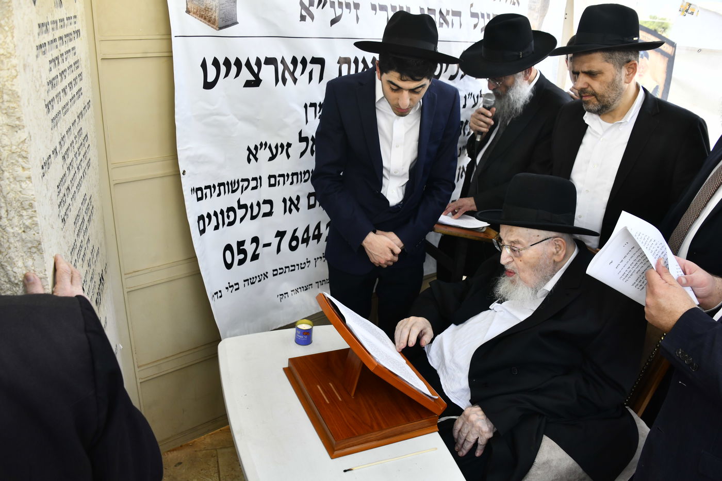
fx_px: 561
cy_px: 240
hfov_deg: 65.5
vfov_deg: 46.4
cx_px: 361
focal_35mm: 28
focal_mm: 28
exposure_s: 1/400
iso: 640
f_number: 7.1
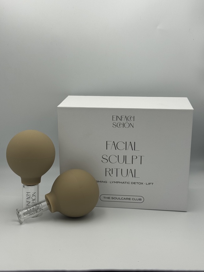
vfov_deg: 39.7
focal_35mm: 48
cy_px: 136
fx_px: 377
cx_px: 102
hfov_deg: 30.3
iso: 64
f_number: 1.78
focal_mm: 6.76
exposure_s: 1/854
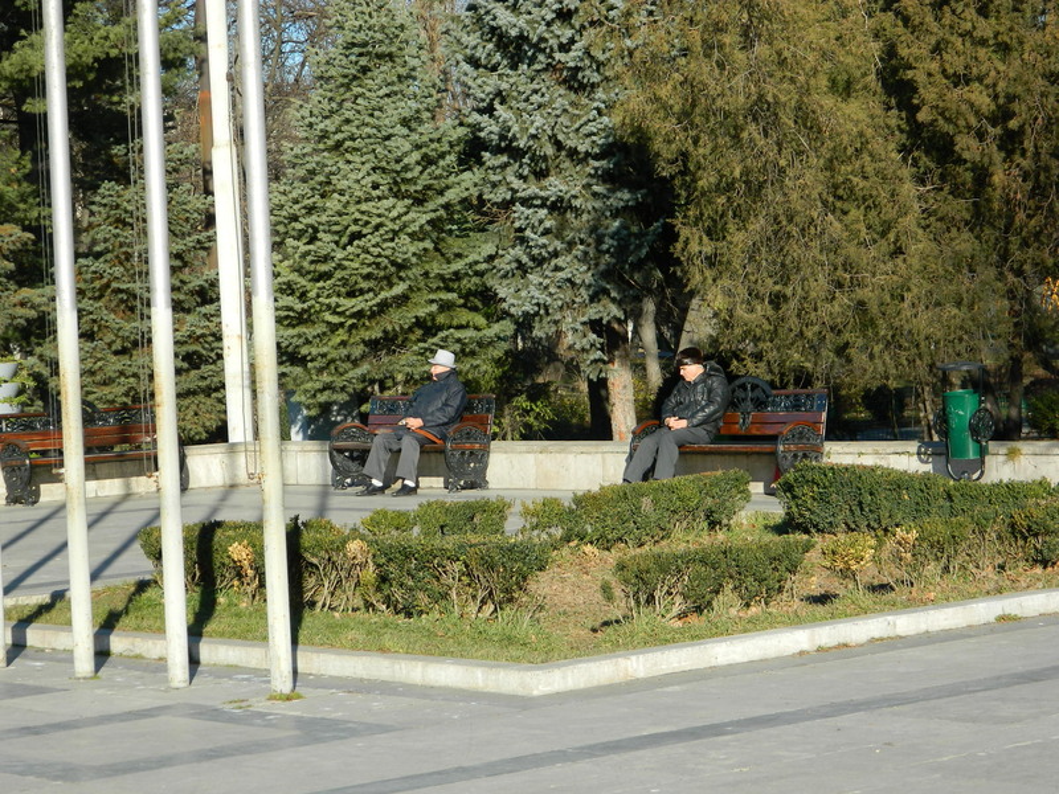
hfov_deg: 19.1
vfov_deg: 14.4
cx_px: 530
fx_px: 3151
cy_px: 397
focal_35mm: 103
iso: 80
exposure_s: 1/400
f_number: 4.5
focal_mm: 18.6
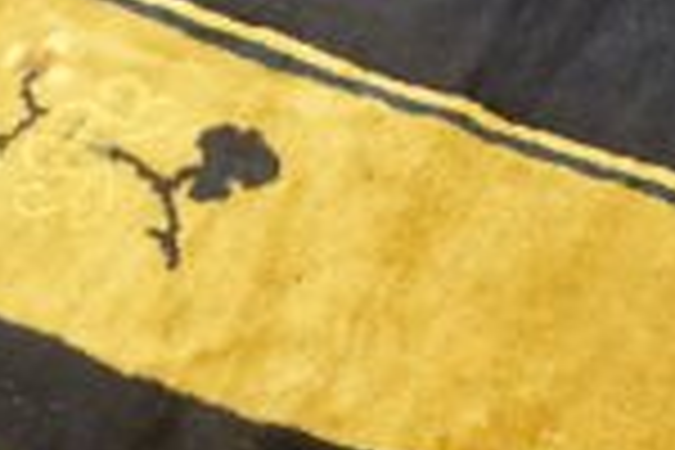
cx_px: 680
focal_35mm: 108
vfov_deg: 11.6
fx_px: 2025
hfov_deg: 18.4
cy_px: -403
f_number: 4
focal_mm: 18
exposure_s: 1/60
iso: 2000
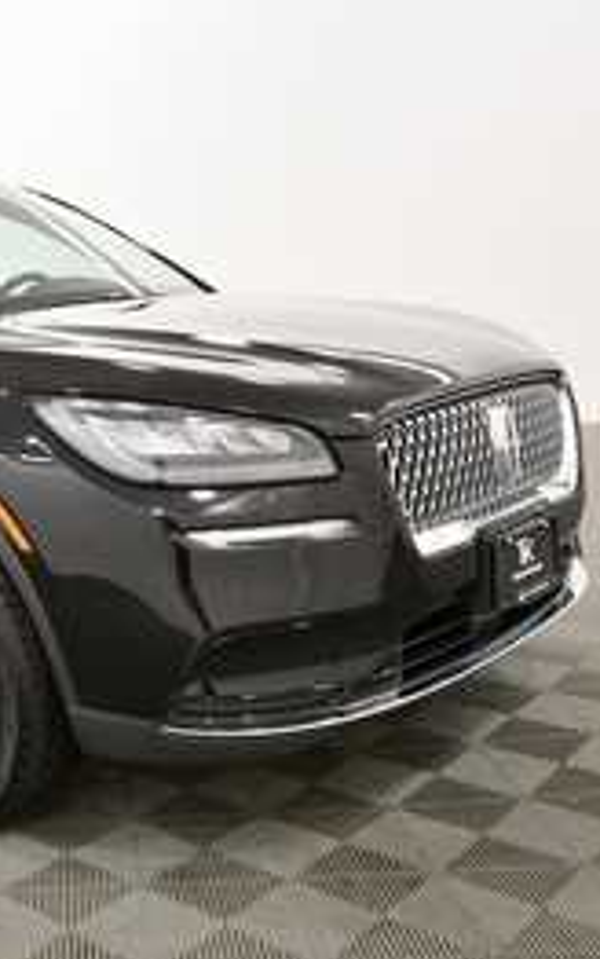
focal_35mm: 42
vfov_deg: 47.2
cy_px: 481
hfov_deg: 28.9
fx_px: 1098
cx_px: 22
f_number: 5.6
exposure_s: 1/125
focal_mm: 18
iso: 1400
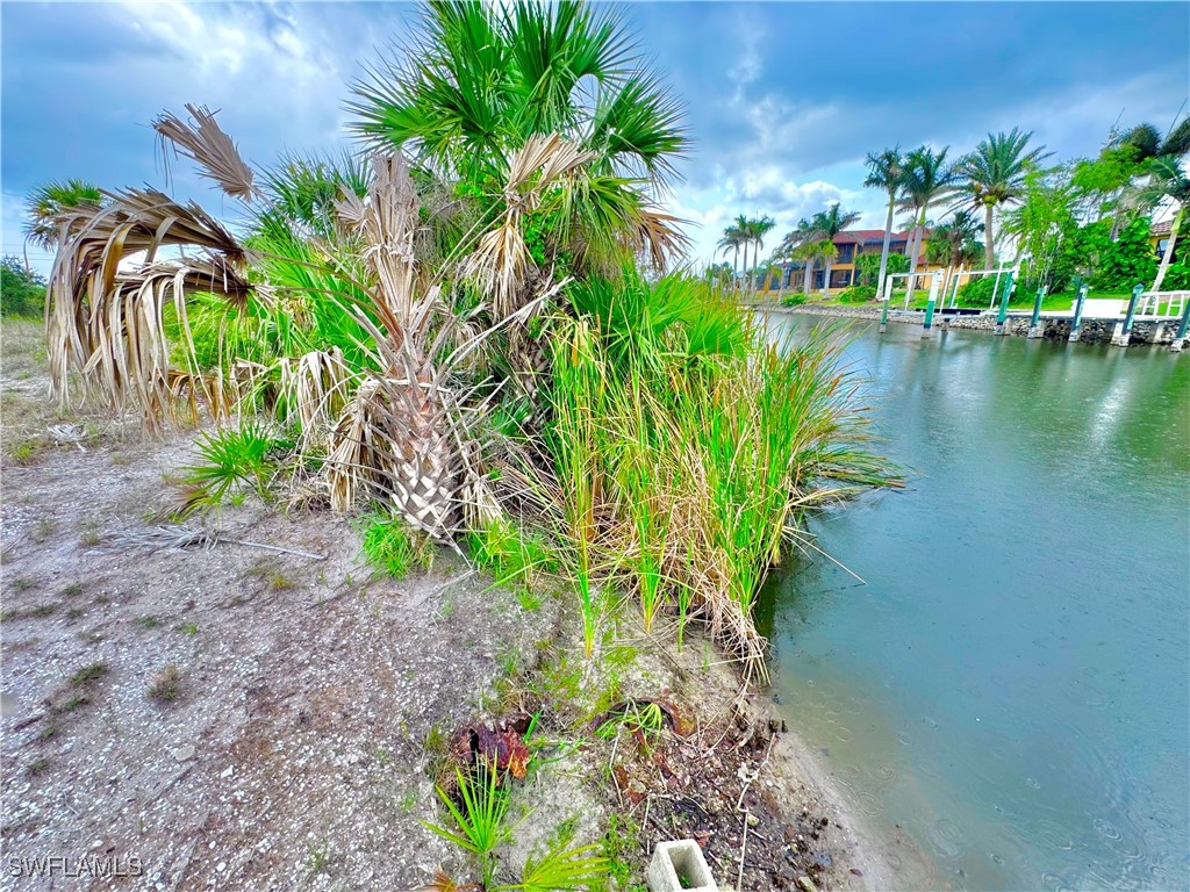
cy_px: 446
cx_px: 595
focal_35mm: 14
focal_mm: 2.22
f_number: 2.2
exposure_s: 1/218
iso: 40
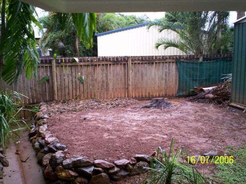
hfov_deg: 51.4
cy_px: 92
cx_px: 123
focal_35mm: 36
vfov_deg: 39.7
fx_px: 256
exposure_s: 1/81.7
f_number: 4.5
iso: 140
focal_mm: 6
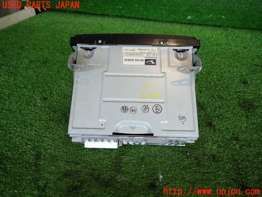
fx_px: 189
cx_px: 131
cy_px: 98
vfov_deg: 54.9
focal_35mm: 25
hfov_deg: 69.4
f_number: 2
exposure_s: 1/80
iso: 200
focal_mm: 4.5
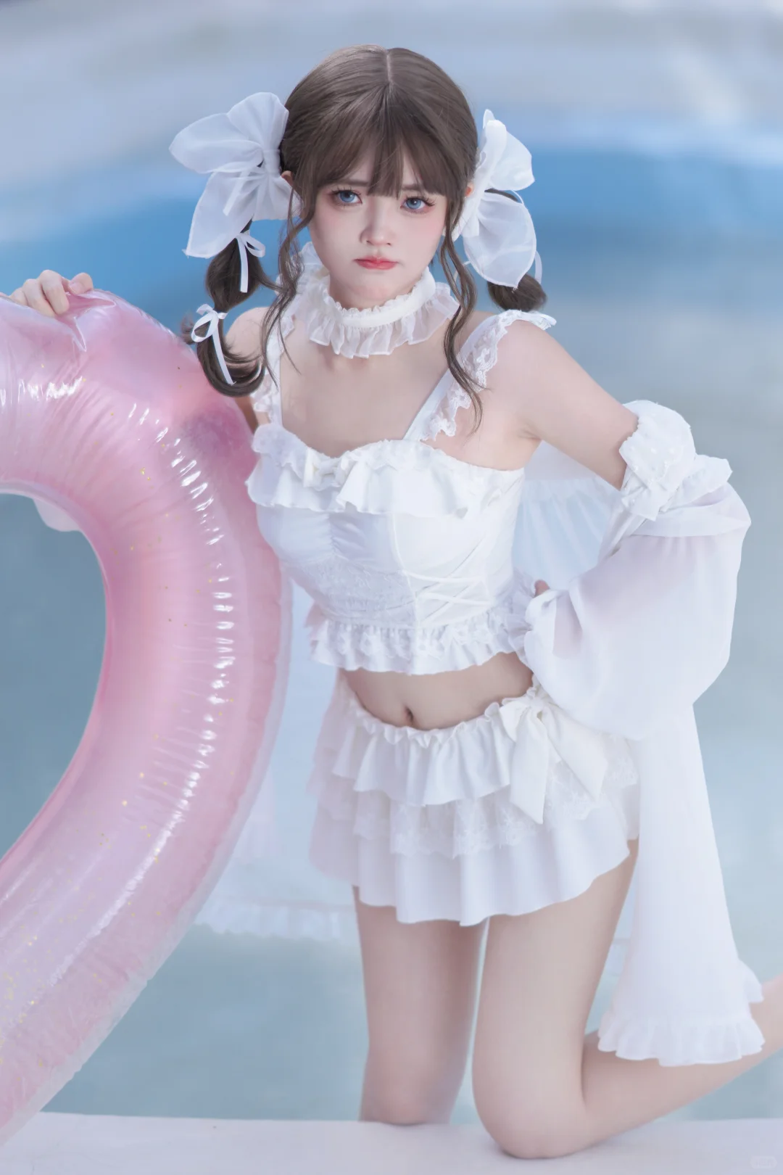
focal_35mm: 127
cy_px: 588
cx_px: 392
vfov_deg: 16.1
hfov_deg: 10.8
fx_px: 4143
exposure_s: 1/2500
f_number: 1.4
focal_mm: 85
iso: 100
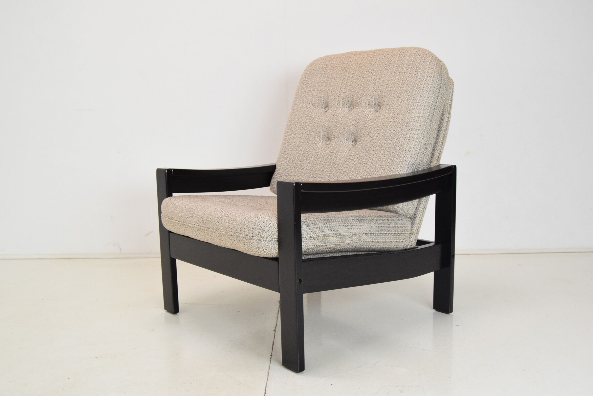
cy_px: 198
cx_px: 296
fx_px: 569
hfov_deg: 55.1
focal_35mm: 34
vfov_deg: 38.4
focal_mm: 23
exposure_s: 1/160
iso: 1600
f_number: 6.3
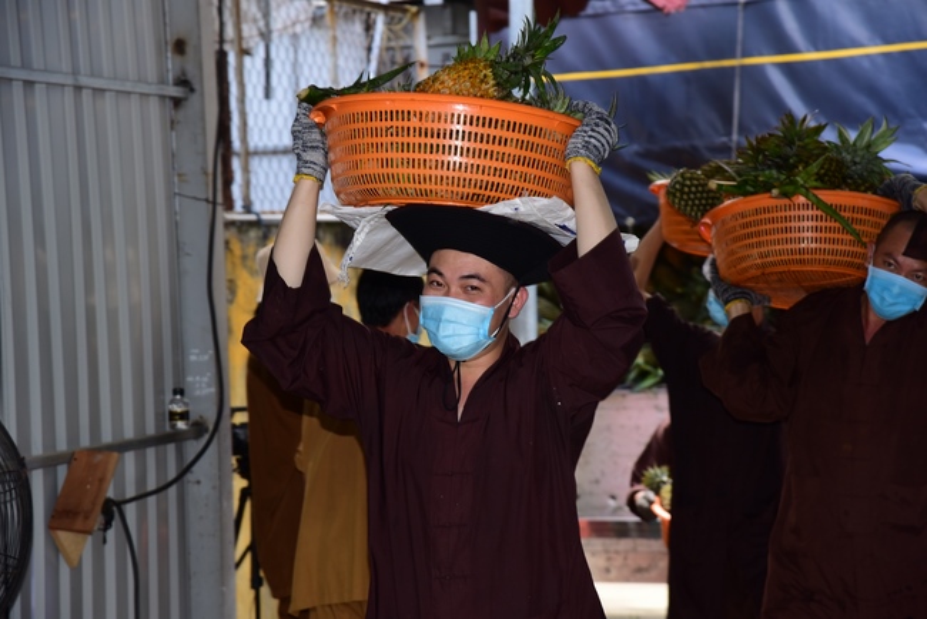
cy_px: 310
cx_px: 464
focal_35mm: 105
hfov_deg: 19.4
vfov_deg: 13.1
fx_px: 2705
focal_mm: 105
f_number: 6.3
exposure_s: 1/100
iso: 500
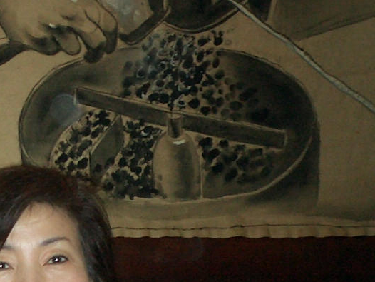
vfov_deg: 15.9
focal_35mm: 90
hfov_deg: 20.5
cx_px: -58
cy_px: 331
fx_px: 975
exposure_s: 1/40
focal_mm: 5.6
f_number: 3.5
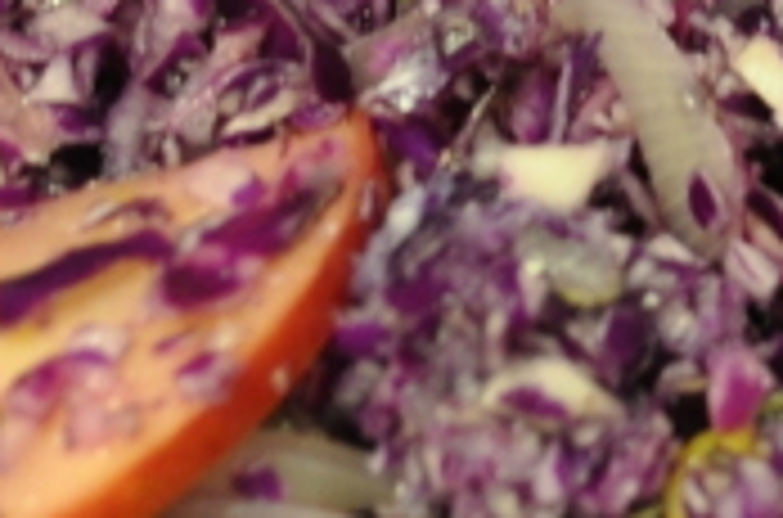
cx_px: 1282
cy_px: -189
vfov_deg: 7.6
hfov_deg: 11.1
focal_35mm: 177
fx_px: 3839
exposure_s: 1/30
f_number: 3.8
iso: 800
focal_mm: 20
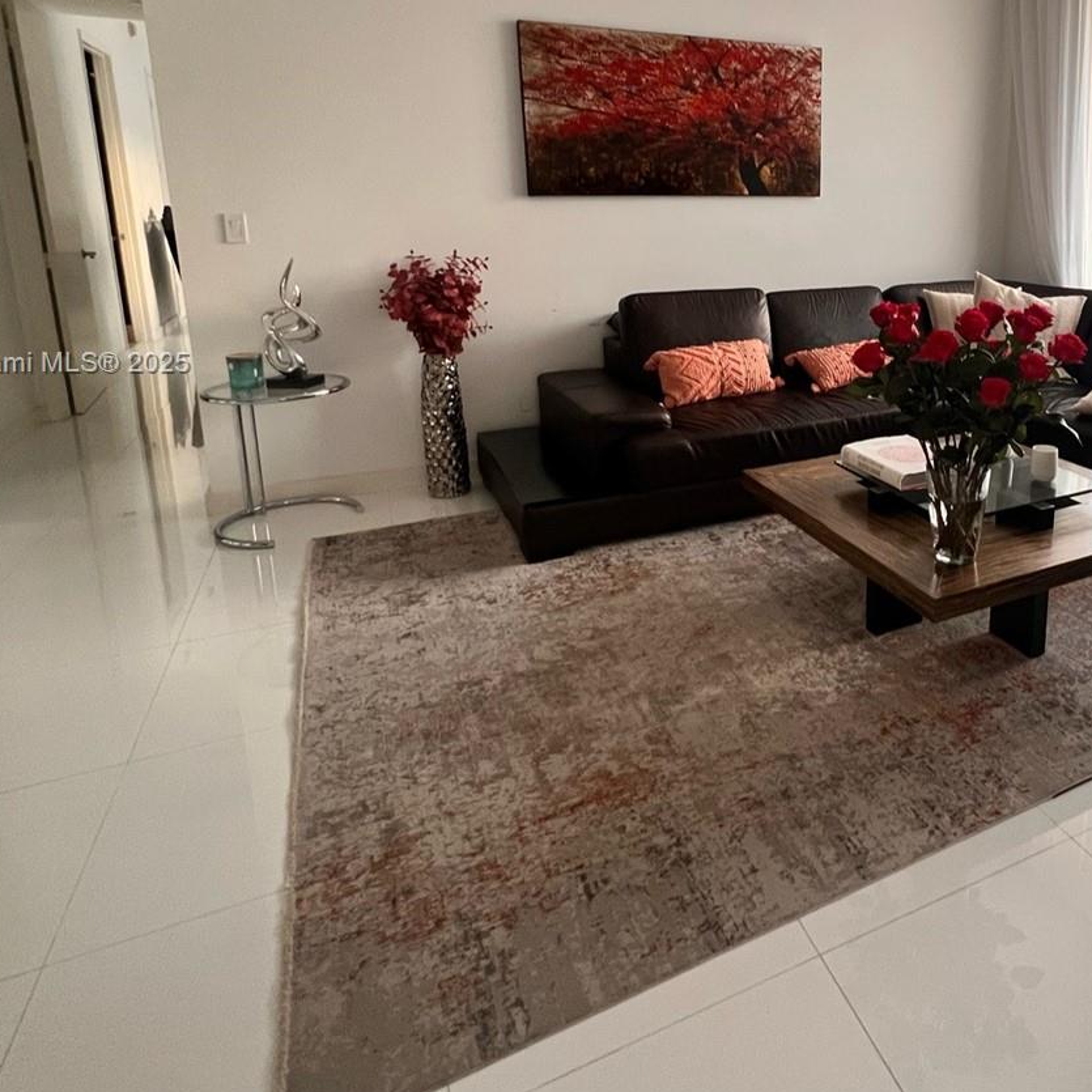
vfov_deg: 67.7
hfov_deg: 65.4
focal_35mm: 22
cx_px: 817
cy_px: 366
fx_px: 785
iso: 320
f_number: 1.8
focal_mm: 1.57
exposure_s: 1/60
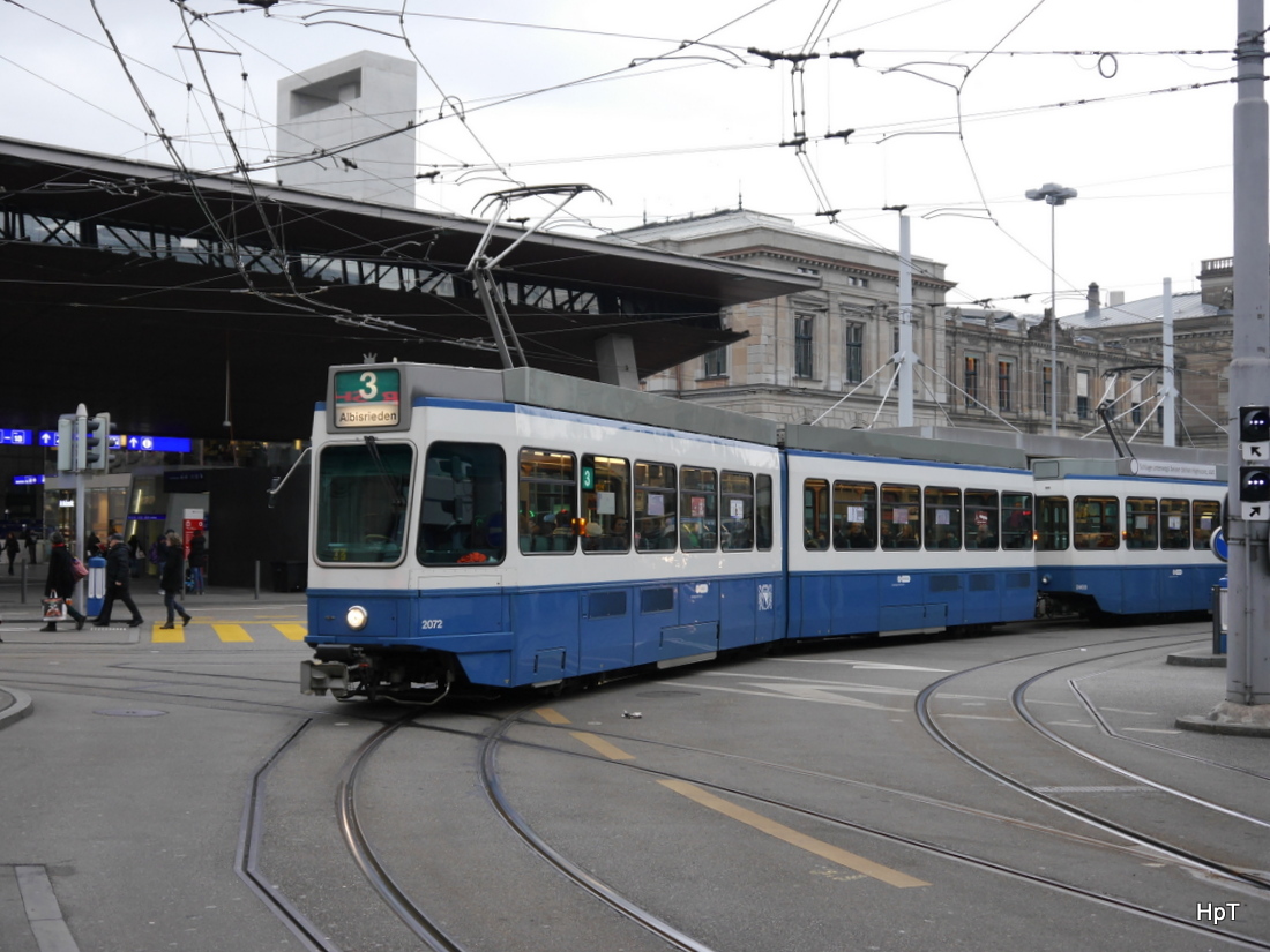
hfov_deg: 41.2
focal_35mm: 46
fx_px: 1688
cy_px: 476
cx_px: 635
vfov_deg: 31.5
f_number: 4.4
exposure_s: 1/125
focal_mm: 23
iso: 400
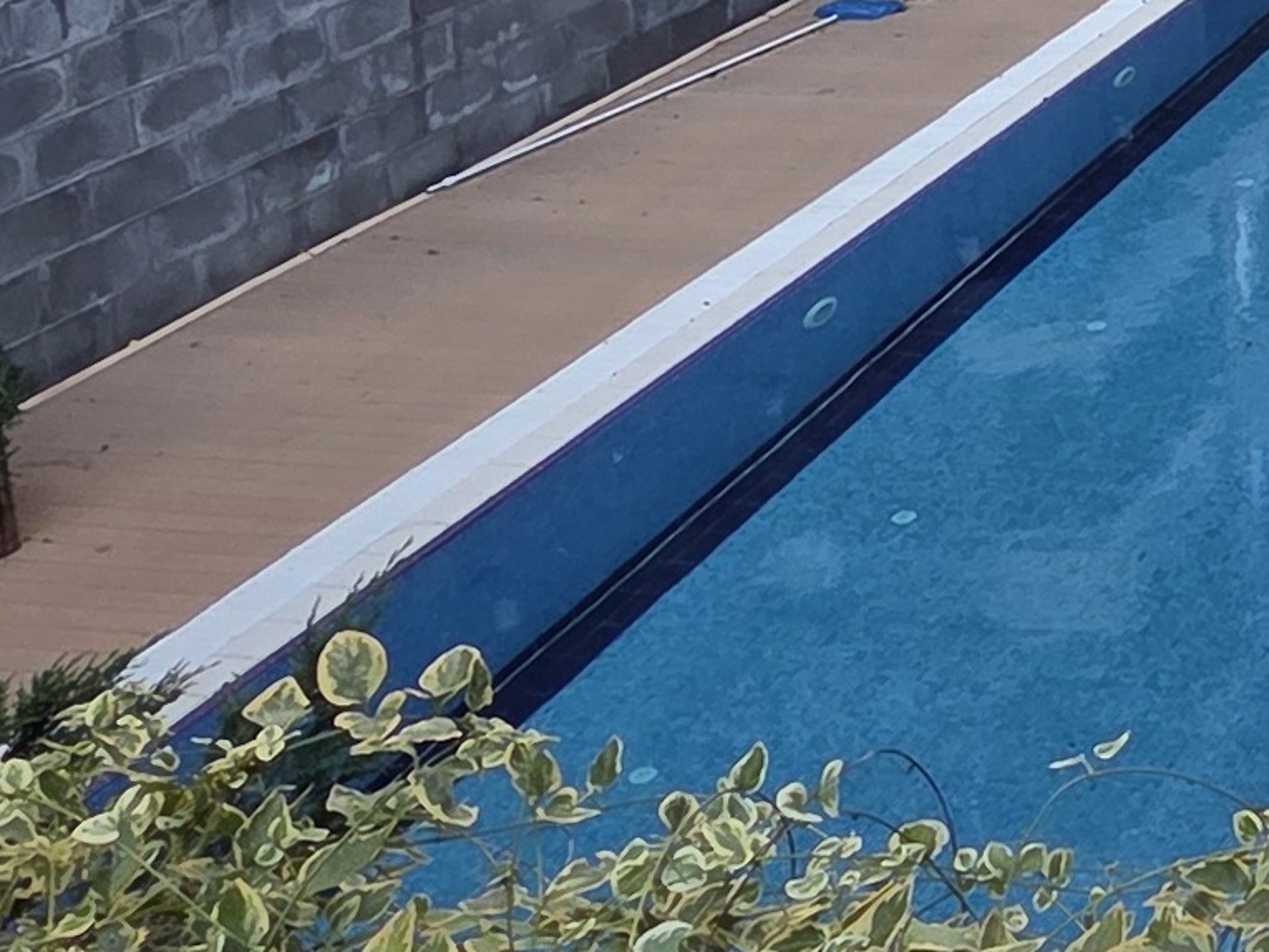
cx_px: 1931
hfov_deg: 22.9
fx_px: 2493
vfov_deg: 19.3
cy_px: -408
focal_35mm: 68
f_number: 2.2
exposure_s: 1/100
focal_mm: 2.2
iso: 64
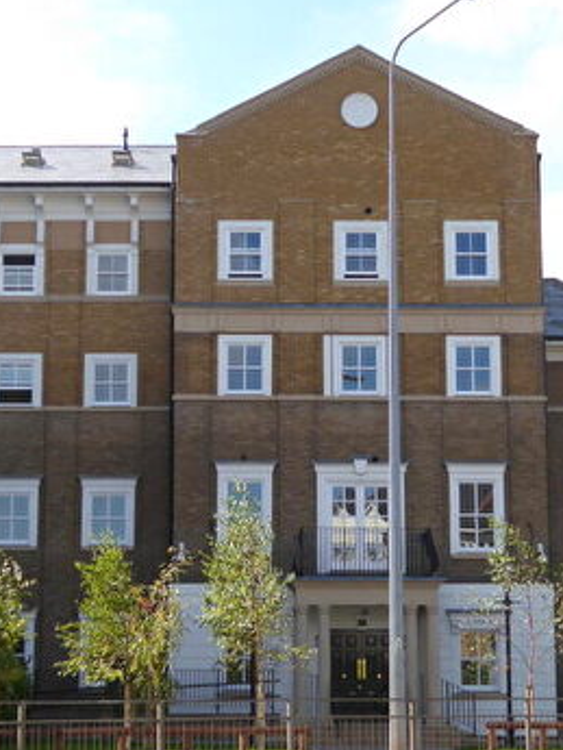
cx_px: 230
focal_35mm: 71
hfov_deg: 20.7
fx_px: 1539
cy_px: 421
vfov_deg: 27.4
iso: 100
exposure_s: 1/400
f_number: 3.7
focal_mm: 6.3
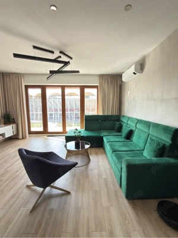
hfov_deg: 78.1
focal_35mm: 16
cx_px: 89
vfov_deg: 94.5
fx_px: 110
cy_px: 119
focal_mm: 2.22
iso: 64
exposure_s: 1/64
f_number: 2.2
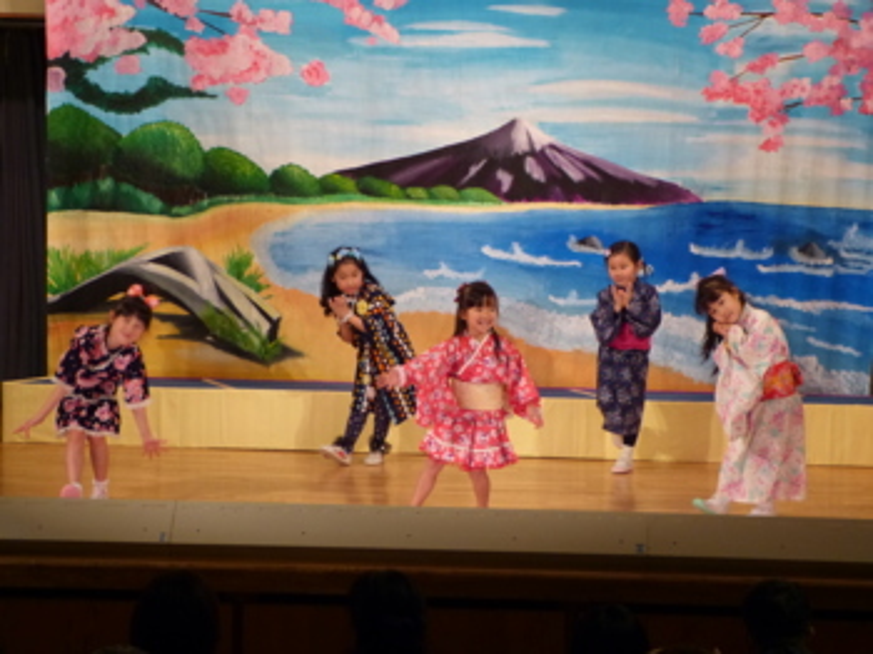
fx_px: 2218
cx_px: 436
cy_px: 327
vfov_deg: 16.8
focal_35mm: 88
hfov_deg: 22.3
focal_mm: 14.8
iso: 320
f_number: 3.4
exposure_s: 1/60
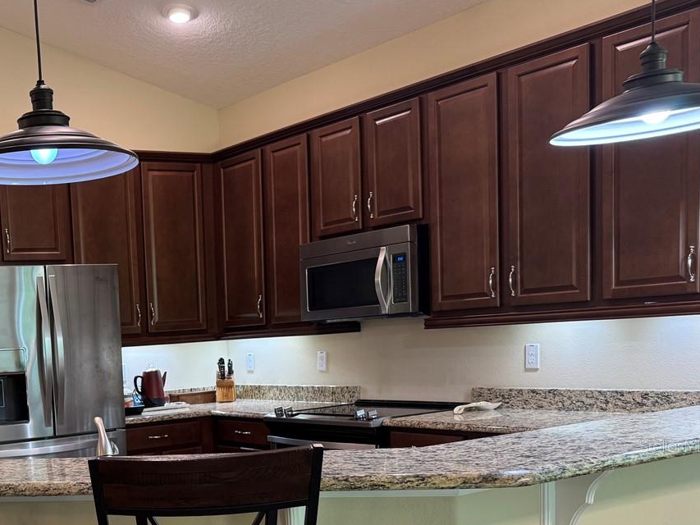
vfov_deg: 31.1
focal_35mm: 45
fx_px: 910
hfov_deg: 38.9
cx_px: 60
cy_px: 445
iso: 160
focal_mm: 6.76
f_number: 1.78
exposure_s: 1/60
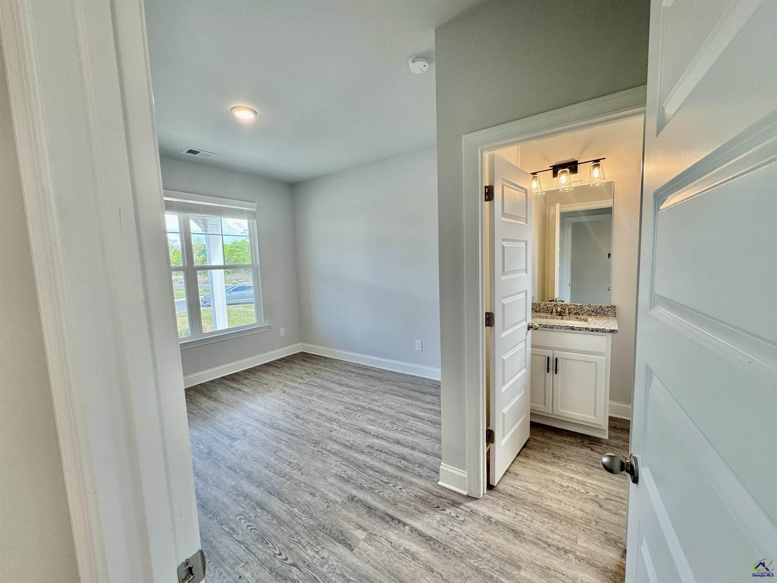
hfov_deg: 102.1
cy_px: 292
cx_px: 388
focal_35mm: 14
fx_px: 314
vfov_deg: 85.7
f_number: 2.2
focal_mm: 2.22
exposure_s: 1/120
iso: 125
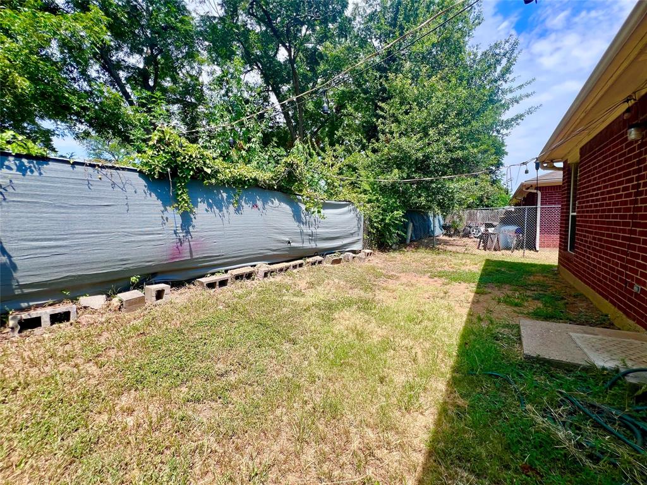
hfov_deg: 106.2
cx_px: 324
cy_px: 242
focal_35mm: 13
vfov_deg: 89.9
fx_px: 243
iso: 32
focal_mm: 1.57
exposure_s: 1/809
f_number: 1.8
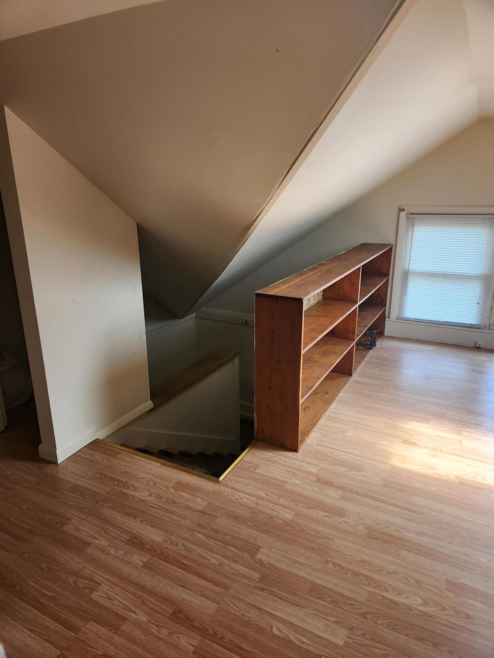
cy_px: 329
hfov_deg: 58.9
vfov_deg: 73.9
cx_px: 247
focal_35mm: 23
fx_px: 438
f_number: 1.8
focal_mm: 5.4
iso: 64
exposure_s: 1/180
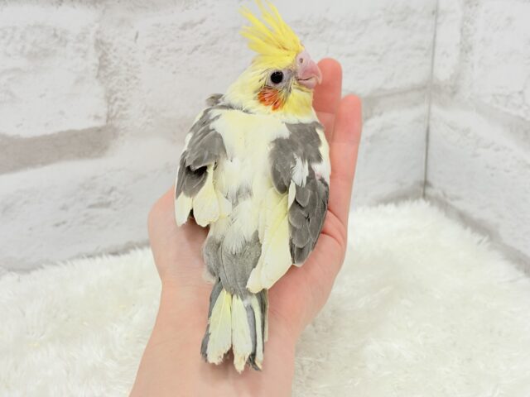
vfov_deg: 28.0
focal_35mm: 52
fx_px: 796
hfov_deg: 36.8
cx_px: 265
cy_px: 198
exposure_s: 1/100
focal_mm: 5.96
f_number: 1.6
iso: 64
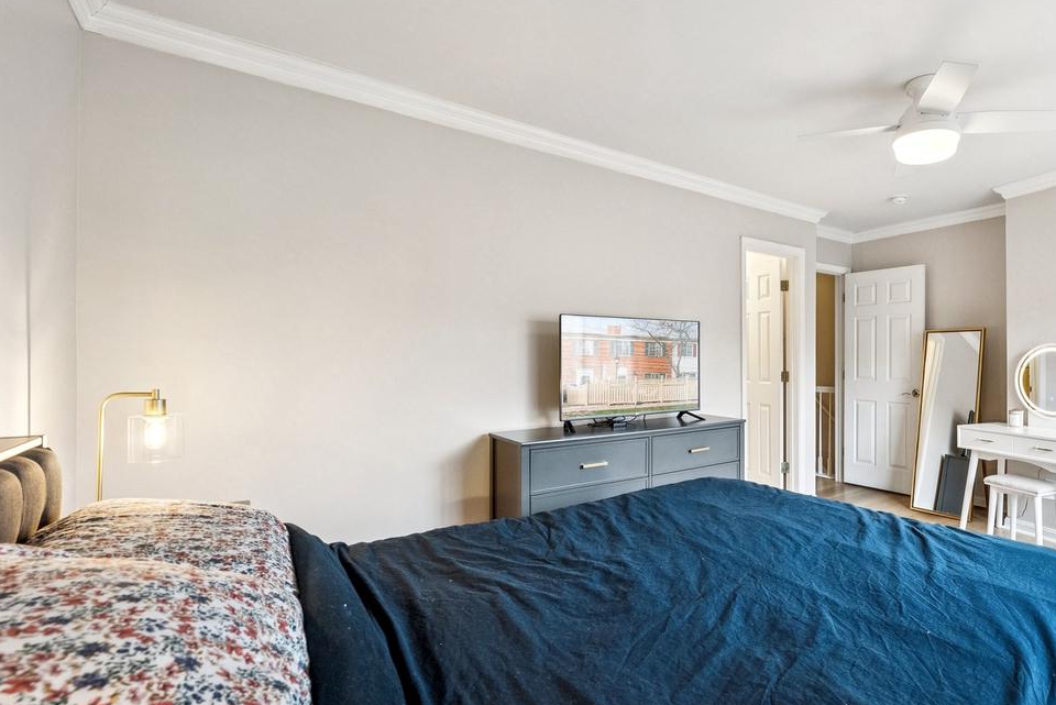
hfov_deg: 87.5
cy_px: 358
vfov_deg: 67.4
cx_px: 683
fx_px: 528
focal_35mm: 18
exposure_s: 1/40
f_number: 7.1
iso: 640
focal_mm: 12
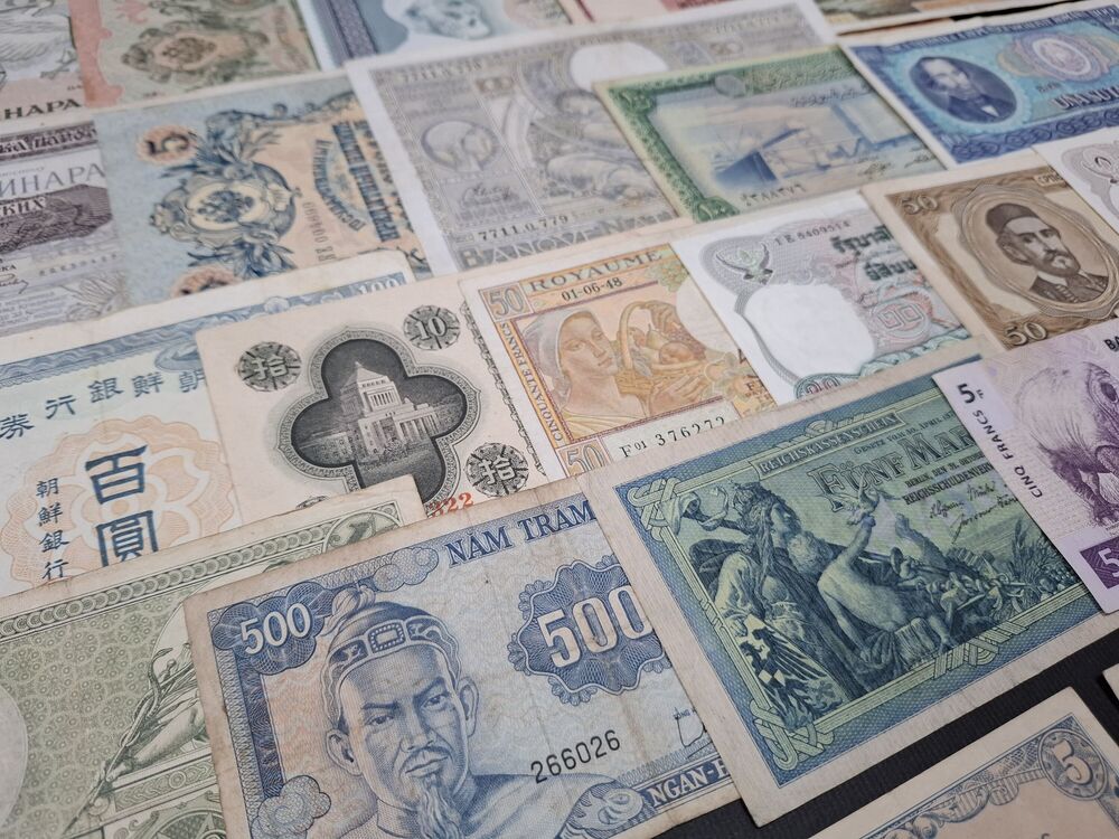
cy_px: 420
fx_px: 744
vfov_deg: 58.9
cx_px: 560
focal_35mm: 23
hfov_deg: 73.9
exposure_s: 1/100
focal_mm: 5.54
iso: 160
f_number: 1.8
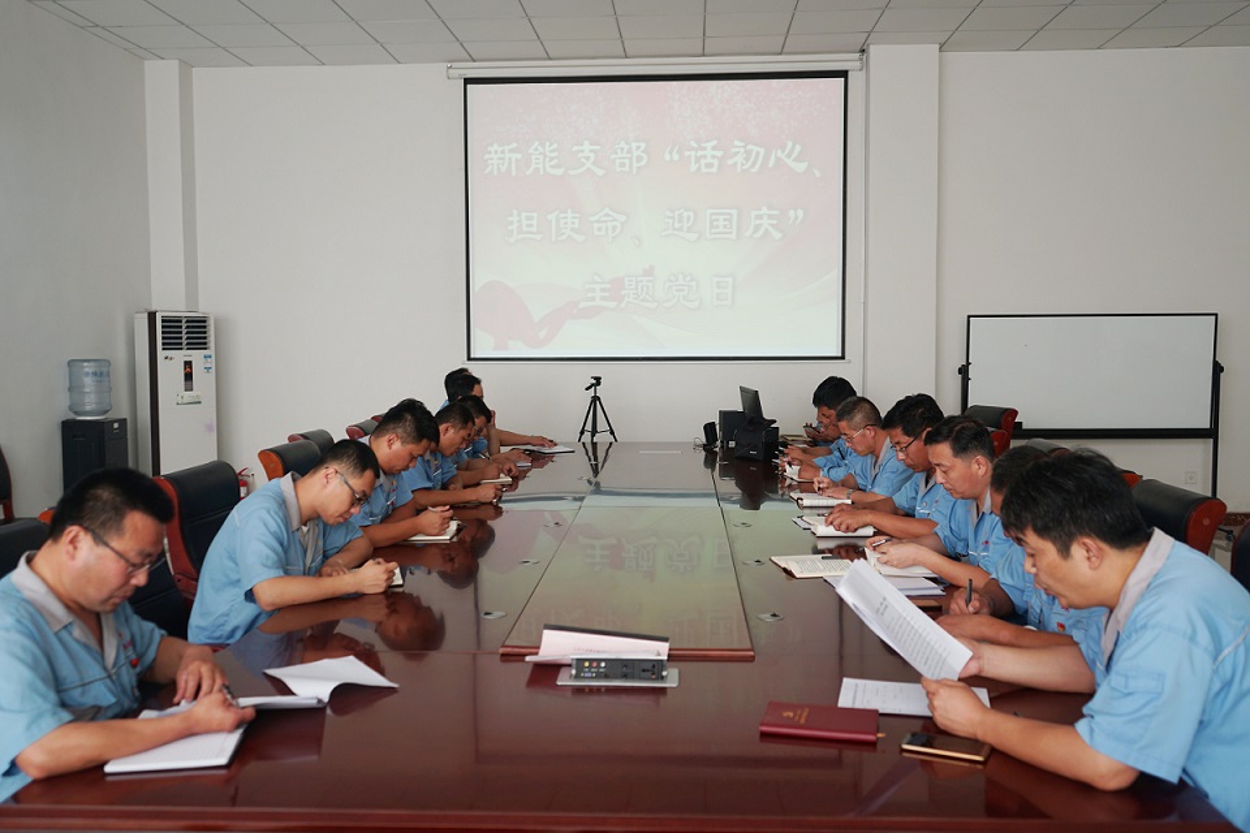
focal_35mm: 31
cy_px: 416
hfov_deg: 60.3
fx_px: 1076
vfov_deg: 42.3
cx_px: 625
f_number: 4
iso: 160
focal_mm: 31
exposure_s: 1/60
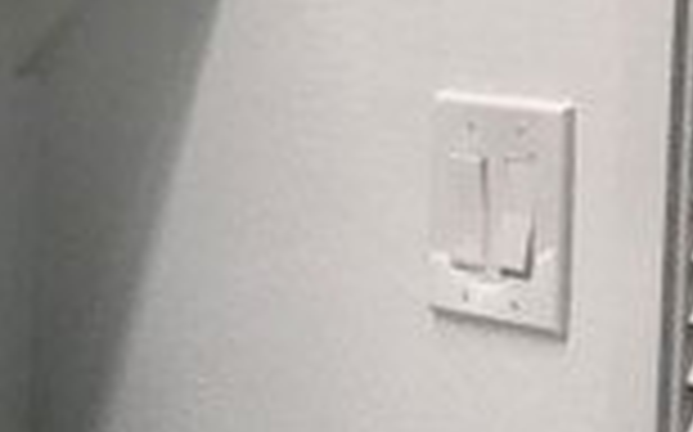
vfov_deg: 6.4
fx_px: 3850
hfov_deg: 9.2
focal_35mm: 204
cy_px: 338
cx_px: -954
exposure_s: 1/120
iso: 32
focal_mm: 4.15
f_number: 2.2
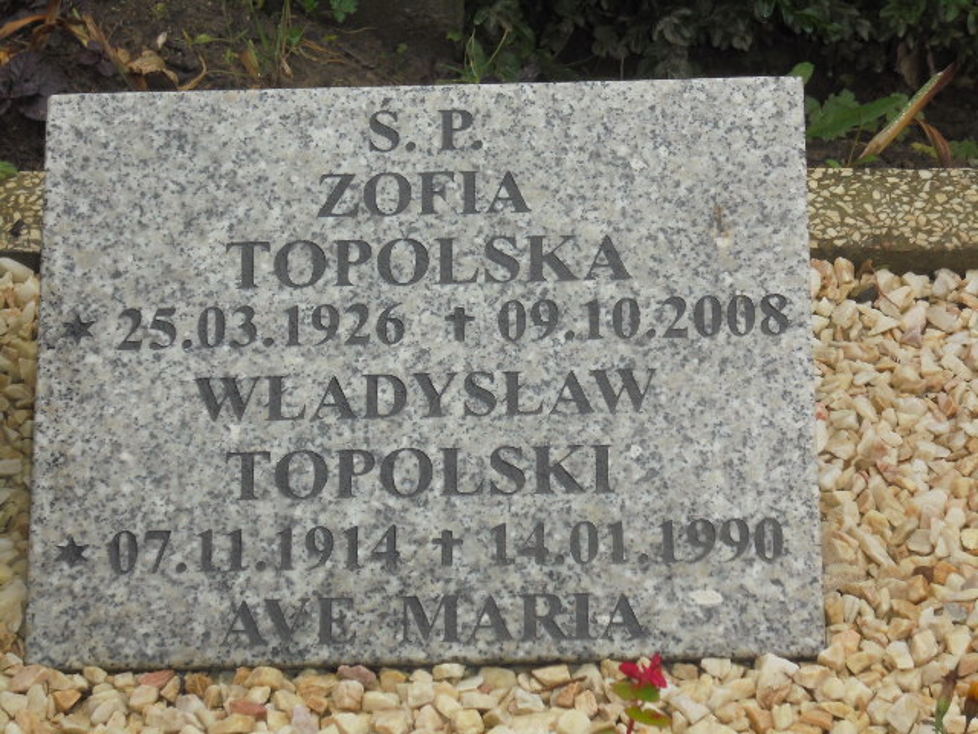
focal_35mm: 122
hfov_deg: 16.1
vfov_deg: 12.1
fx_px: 3447
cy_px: 367
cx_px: 489
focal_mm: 21.8
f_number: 5.6
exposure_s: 1/125
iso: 160
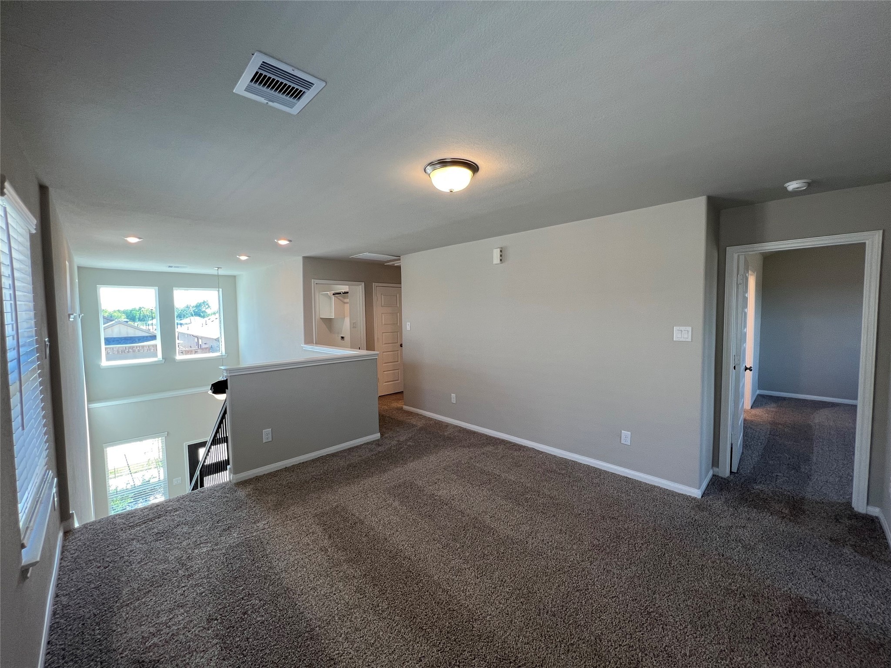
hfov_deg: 106.2
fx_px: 335
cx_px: 446
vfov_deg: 89.9
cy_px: 334
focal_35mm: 13
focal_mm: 1.57
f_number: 1.8
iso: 100
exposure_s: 1/120
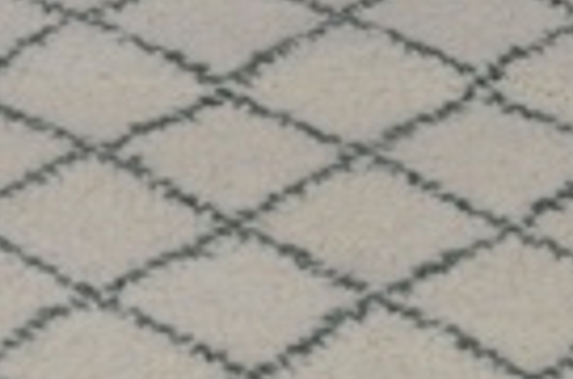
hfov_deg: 8.6
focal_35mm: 239
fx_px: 3795
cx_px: 0
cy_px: 278
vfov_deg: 5.7
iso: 400
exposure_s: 1/80
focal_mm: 24
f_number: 4.5
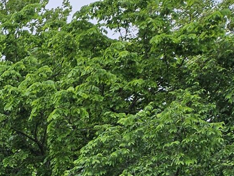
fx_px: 818
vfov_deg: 11.2
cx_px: -267
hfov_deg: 13.4
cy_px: 346
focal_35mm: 121
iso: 25
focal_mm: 5.4
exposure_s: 1/1215
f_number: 1.8
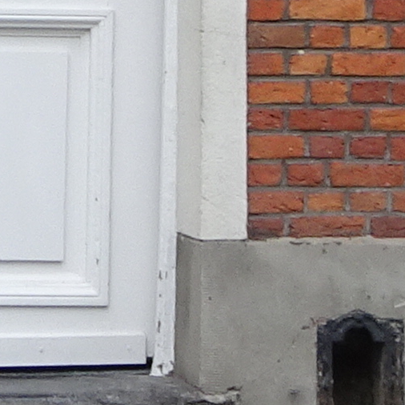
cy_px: -557
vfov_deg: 4.0
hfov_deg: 4.0
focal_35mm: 428
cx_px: -600
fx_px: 5665
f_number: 4.5
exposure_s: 1/100
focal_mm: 8.51
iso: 80
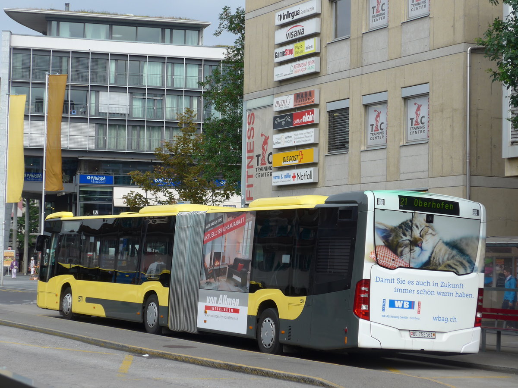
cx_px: 259
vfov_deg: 16.4
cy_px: 194
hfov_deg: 21.8
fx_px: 1347
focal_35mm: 90
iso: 80
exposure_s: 1/500
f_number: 4.6
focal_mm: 18
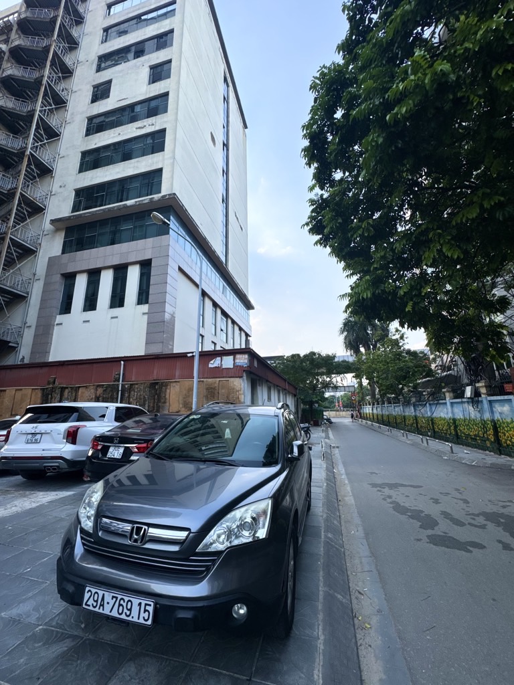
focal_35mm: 14
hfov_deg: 85.7
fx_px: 277
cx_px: 257
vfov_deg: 102.1
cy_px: 342
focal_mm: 2.22
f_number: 2.2
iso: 40
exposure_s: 1/657
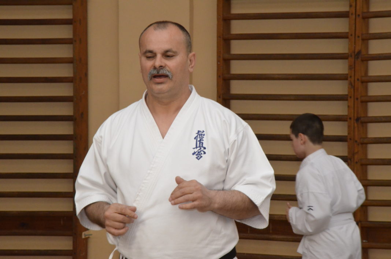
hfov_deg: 13.1
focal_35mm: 158
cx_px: 196
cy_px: 130
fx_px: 1707
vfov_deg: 8.7
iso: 4000
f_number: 16
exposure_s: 1/200
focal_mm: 105
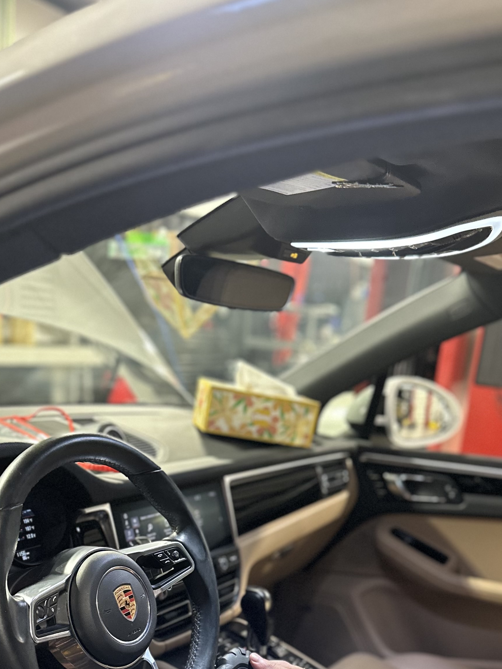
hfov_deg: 34.3
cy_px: 576
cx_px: 245
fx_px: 812
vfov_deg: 41.9
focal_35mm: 42
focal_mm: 6.86
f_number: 1.78
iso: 640
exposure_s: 1/60
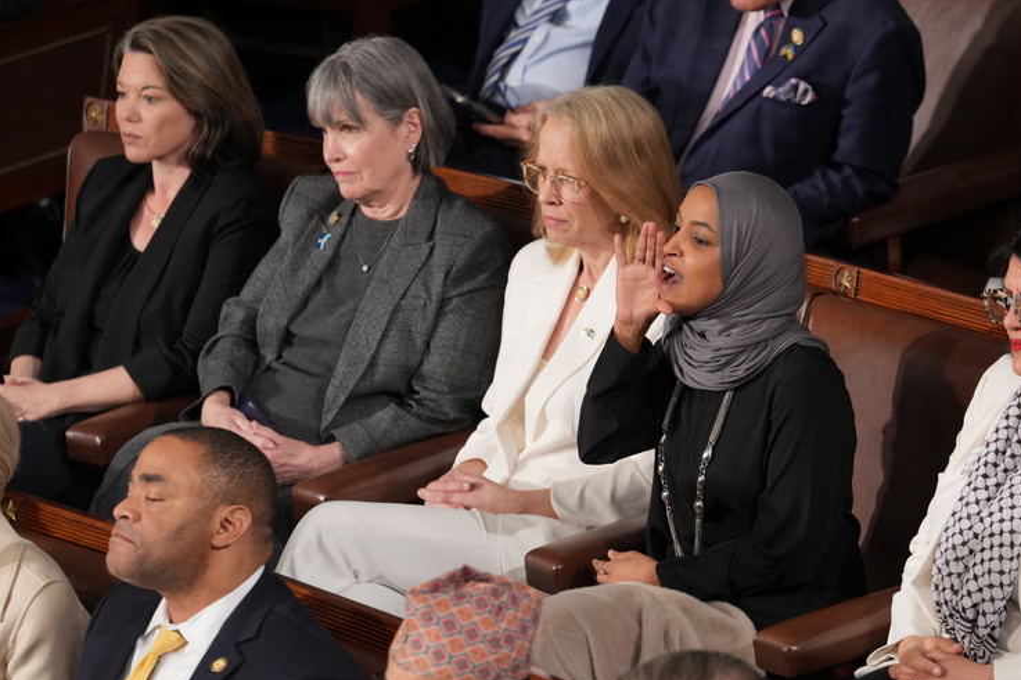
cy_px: 350
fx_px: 7882
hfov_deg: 7.4
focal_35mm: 278
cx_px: 708
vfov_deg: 4.9
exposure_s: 1/400
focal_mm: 200
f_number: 4.5
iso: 2000
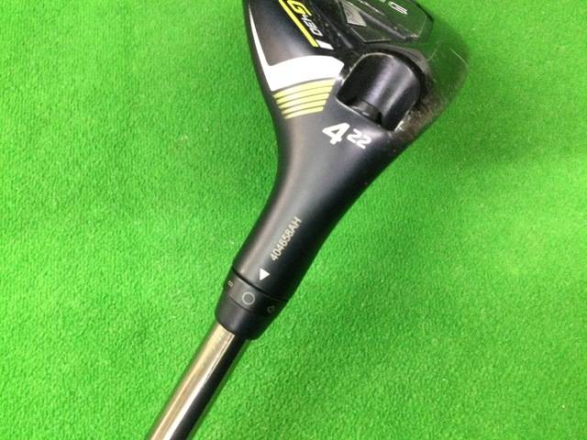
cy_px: 220
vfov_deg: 45.4
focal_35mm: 31
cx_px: 294
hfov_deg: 58.4
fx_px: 526
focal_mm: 3.3
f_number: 2.4
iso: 200
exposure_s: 1/30
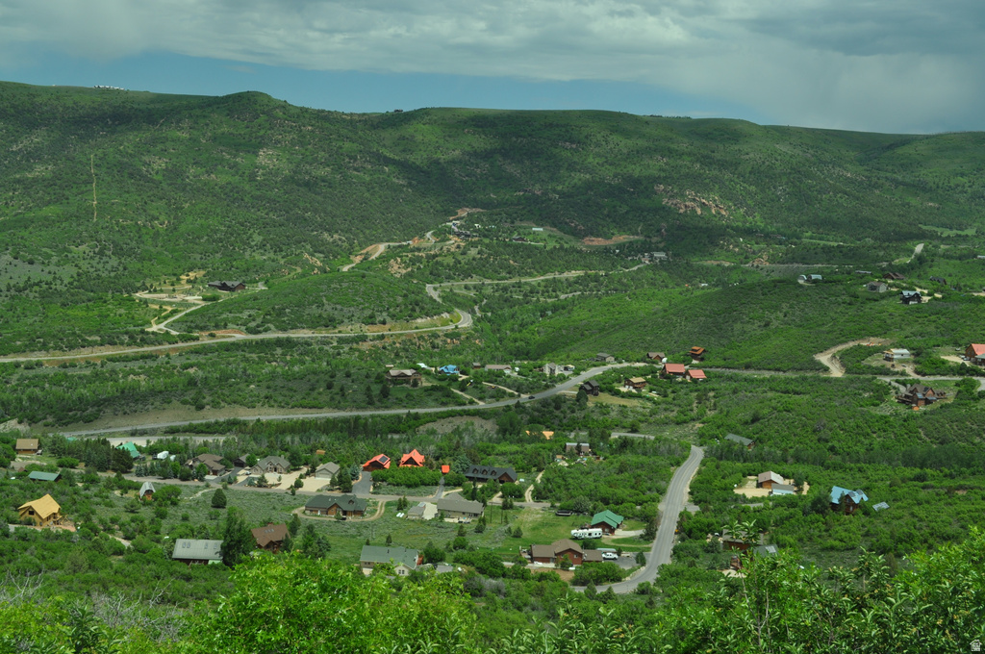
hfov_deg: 49.6
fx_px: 1066
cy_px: 327
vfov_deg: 34.1
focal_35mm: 39
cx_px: 492
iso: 200
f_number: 10
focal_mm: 26
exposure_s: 1/400
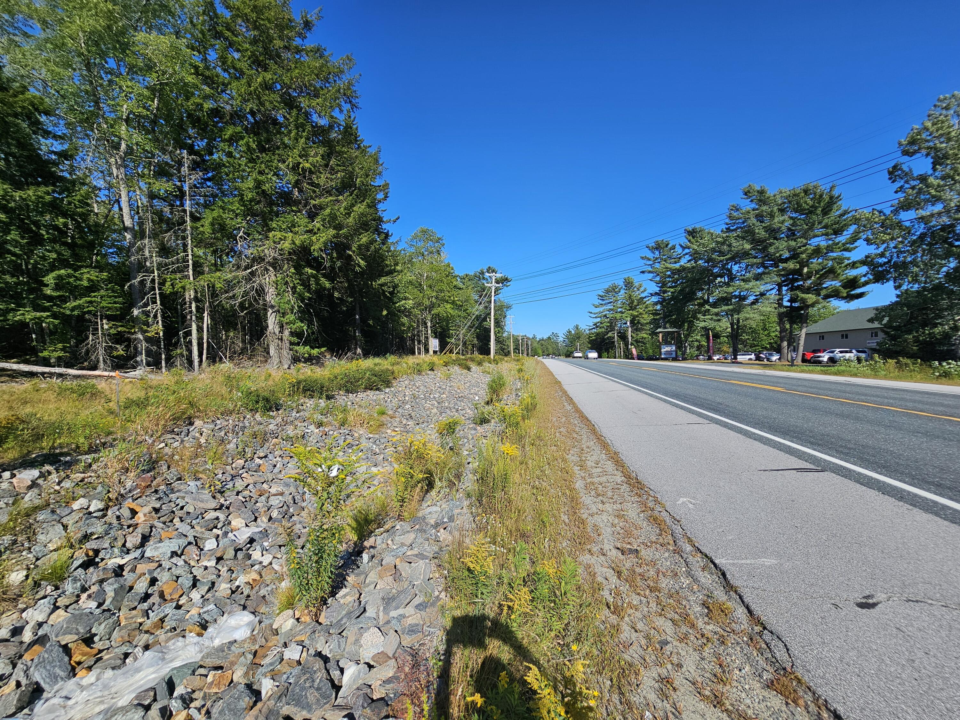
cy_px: 360
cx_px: 480
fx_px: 361
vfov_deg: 89.9
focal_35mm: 13
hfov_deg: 106.2
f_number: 2.2
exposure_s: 1/2333
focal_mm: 2.2
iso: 50
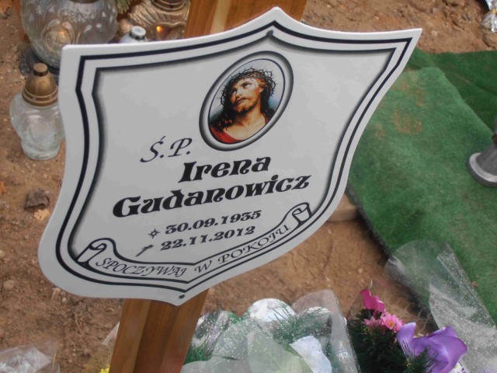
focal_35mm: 57
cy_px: 186
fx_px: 818
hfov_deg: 33.8
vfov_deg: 25.7
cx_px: 248
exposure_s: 1/100
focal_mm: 10.04
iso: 80
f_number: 4.5
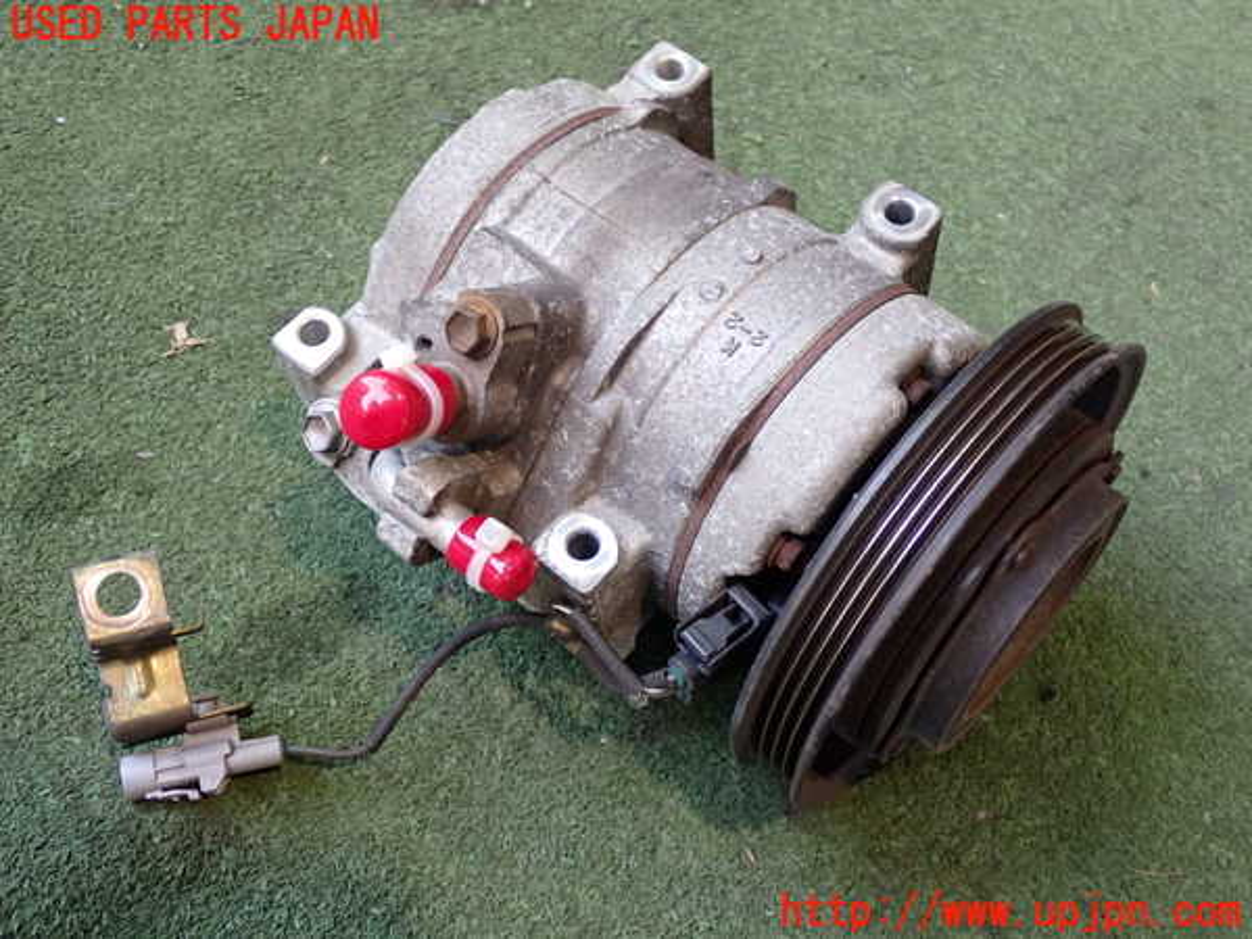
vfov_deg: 35.1
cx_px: 626
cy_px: 470
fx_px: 1483
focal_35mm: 41
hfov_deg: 45.8
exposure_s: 1/40
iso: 320
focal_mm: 7.31
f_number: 2.8
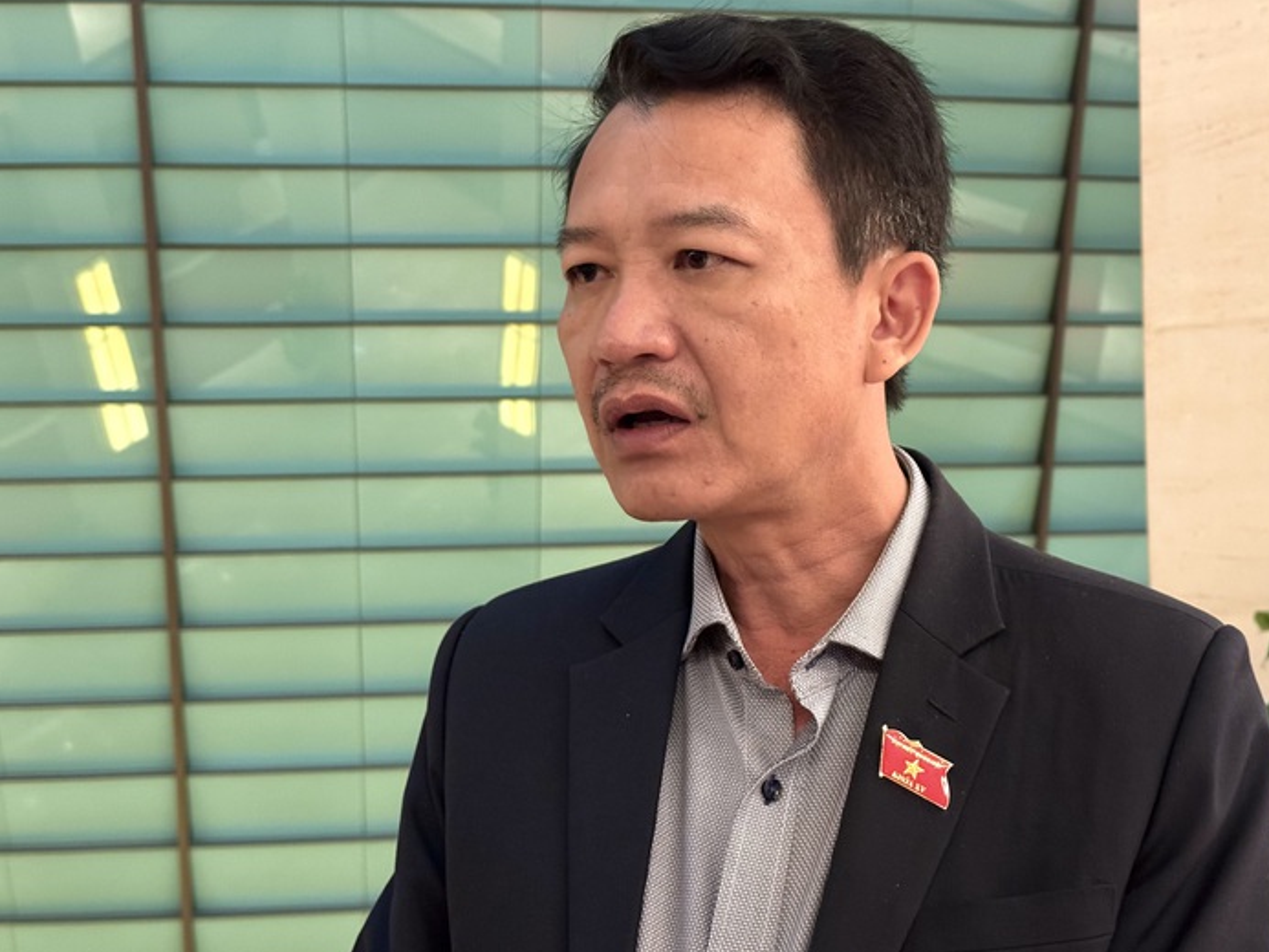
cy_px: 446
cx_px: 656
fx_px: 1980
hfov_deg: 35.5
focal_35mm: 54
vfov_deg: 27.0
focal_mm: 6.76
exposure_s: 1/33
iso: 500
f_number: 1.78
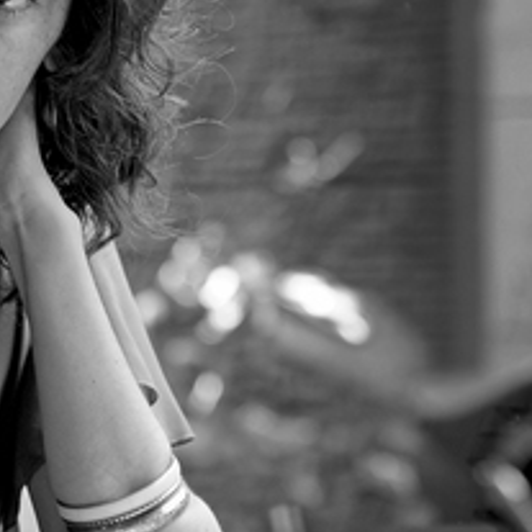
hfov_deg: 6.3
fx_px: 4799
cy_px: 202
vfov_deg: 6.3
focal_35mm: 276
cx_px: -67
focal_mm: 105
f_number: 4.5
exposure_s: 1/60
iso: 400
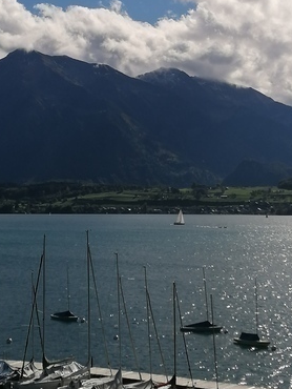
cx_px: 169
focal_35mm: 85
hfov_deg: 17.4
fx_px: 955
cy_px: 123
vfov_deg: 22.9
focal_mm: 4.75
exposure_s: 1/6211
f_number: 1.8
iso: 50
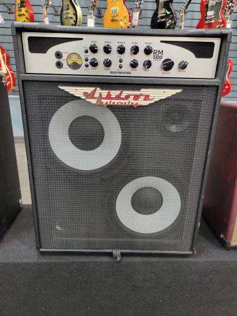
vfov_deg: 67.3
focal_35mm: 26
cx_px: 118
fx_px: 237
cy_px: 158
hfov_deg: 53.1
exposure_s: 1/40
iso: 200
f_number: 1.8
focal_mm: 5.4
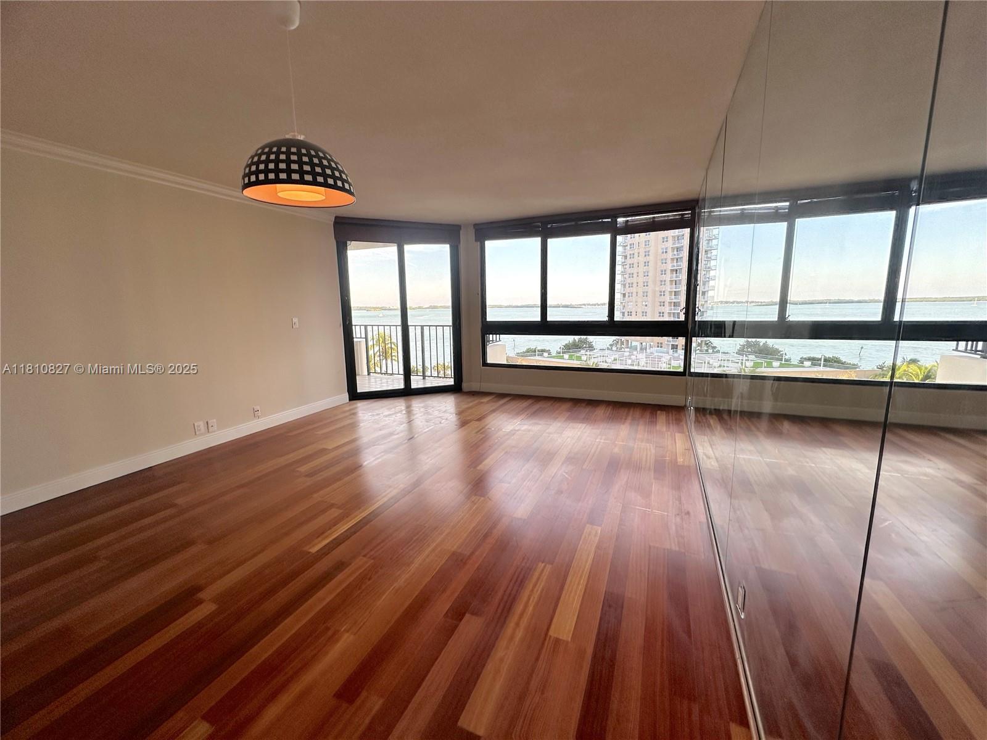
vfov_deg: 85.7
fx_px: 399
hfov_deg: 102.1
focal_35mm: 14
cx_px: 494
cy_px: 370
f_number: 2.2
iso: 40
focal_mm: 2.22
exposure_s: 1/176
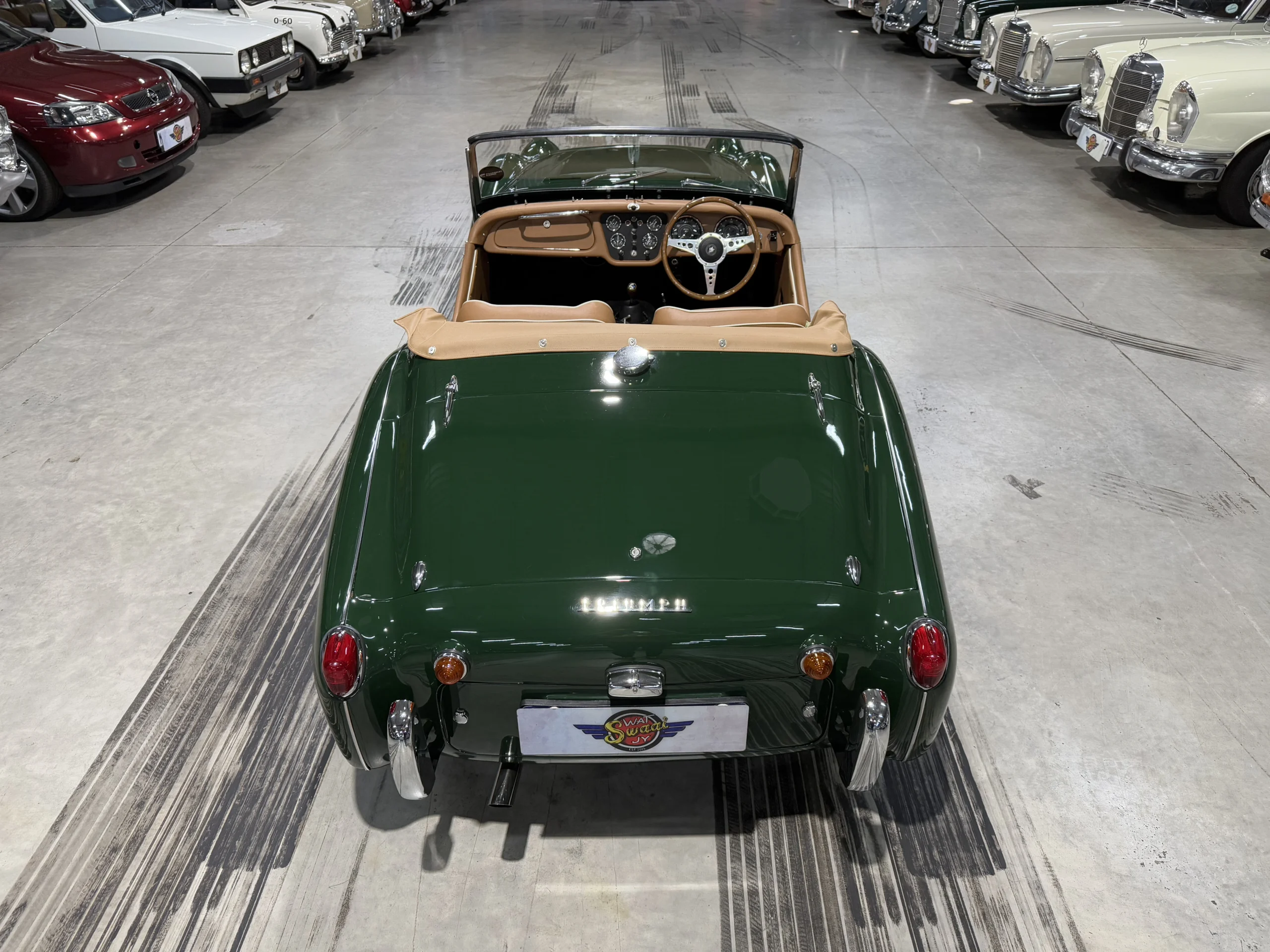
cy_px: 476
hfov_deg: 71.6
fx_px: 881
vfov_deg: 56.8
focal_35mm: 24
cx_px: 635
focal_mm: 6.76
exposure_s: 1/50
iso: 250
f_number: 1.78
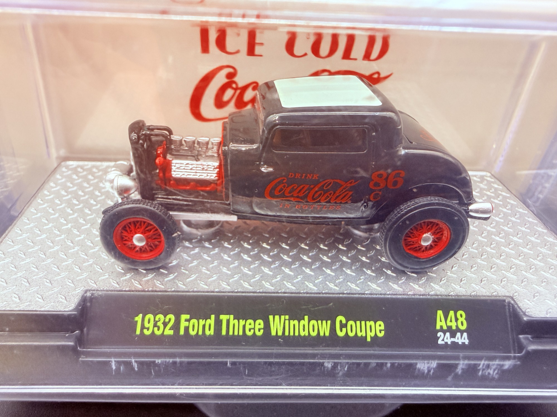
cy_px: 208
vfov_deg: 53.1
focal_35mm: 26
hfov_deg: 67.3
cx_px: 278
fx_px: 418
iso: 400
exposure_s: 1/60
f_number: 2.2
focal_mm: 2.22
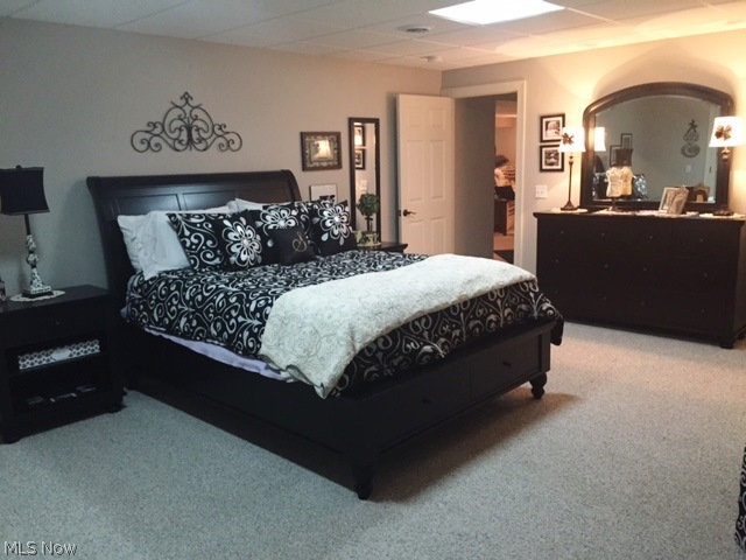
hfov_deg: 61.7
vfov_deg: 48.2
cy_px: 280
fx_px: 625
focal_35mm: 29
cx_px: 373
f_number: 2.2
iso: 250
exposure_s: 1/15
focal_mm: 4.15
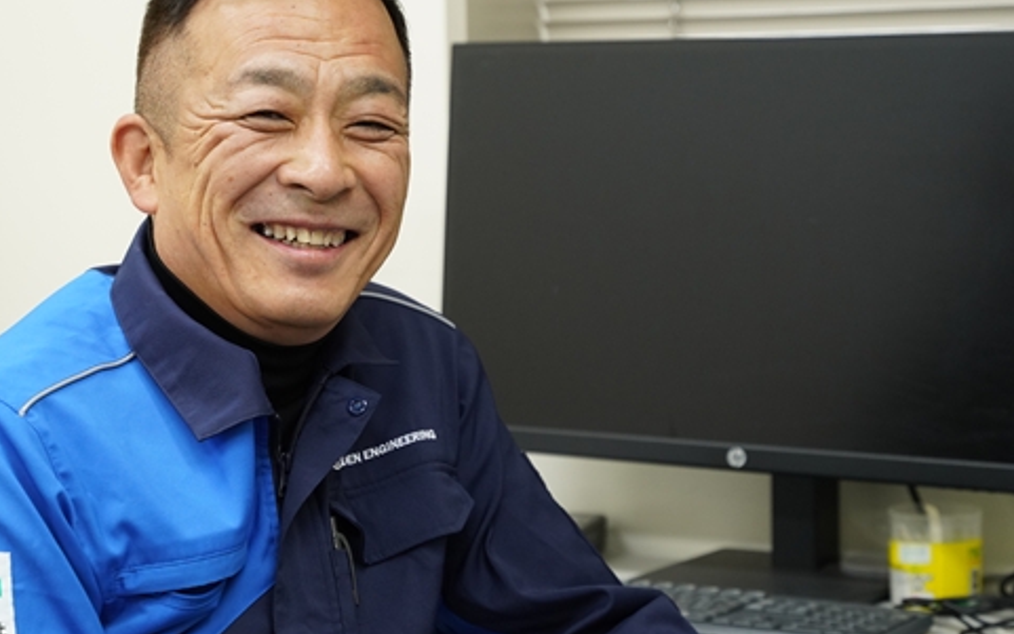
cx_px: 259
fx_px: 2793
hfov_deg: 20.4
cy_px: 301
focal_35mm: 101
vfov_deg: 13.0
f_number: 4
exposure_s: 1/160
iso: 1600
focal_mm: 59.6
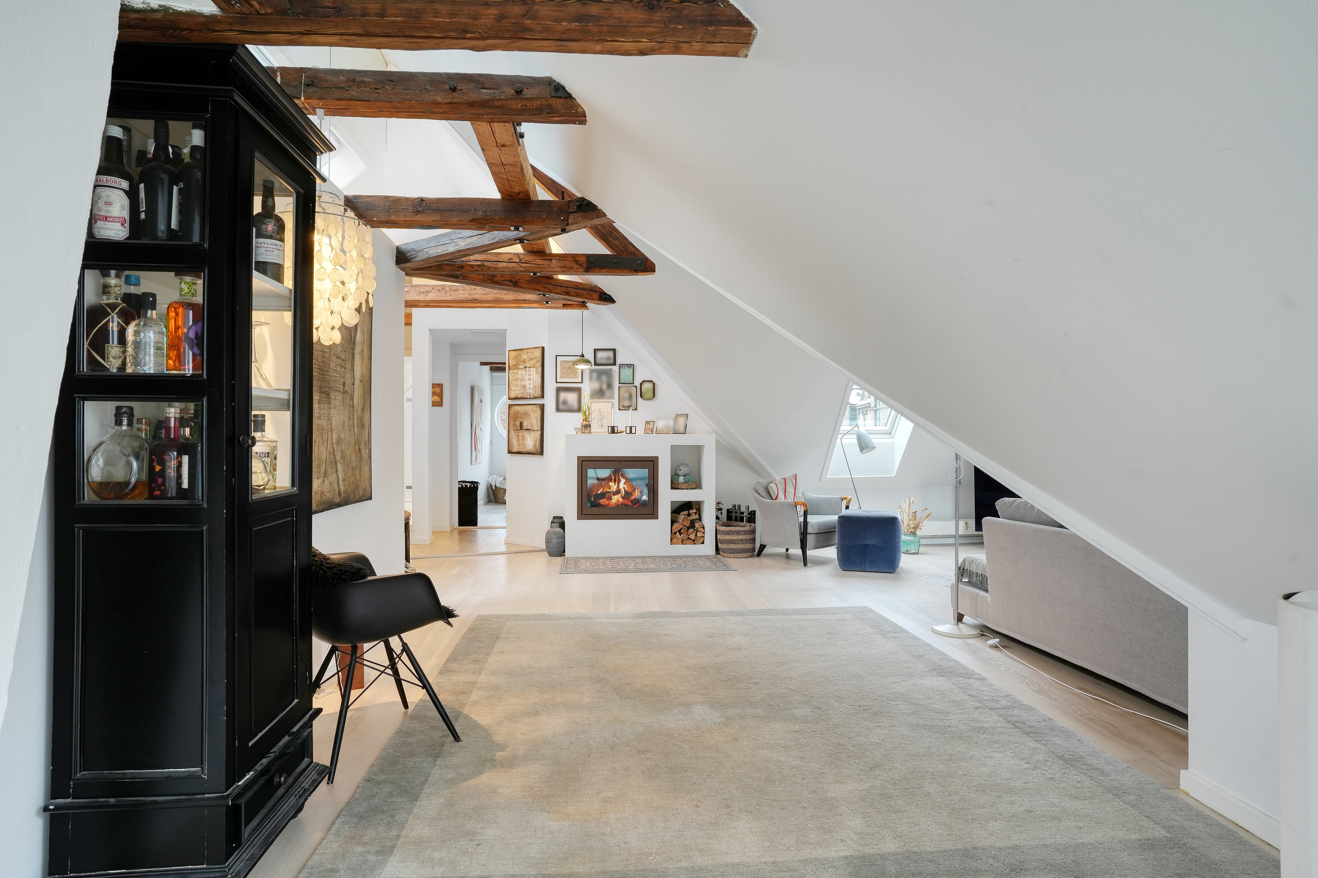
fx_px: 732
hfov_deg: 84.0
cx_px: 659
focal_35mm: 20
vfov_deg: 61.9
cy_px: 439
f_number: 8
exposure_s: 1/2
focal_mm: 20
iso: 400
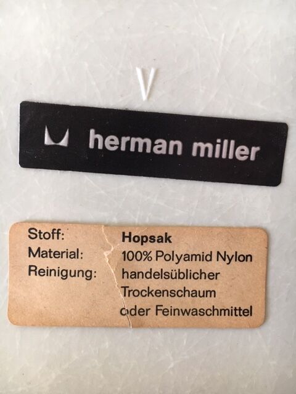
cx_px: 148
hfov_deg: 48.2
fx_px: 331
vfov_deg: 61.7
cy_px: 197
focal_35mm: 29
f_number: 2.2
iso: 125
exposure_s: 1/33
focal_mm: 4.15
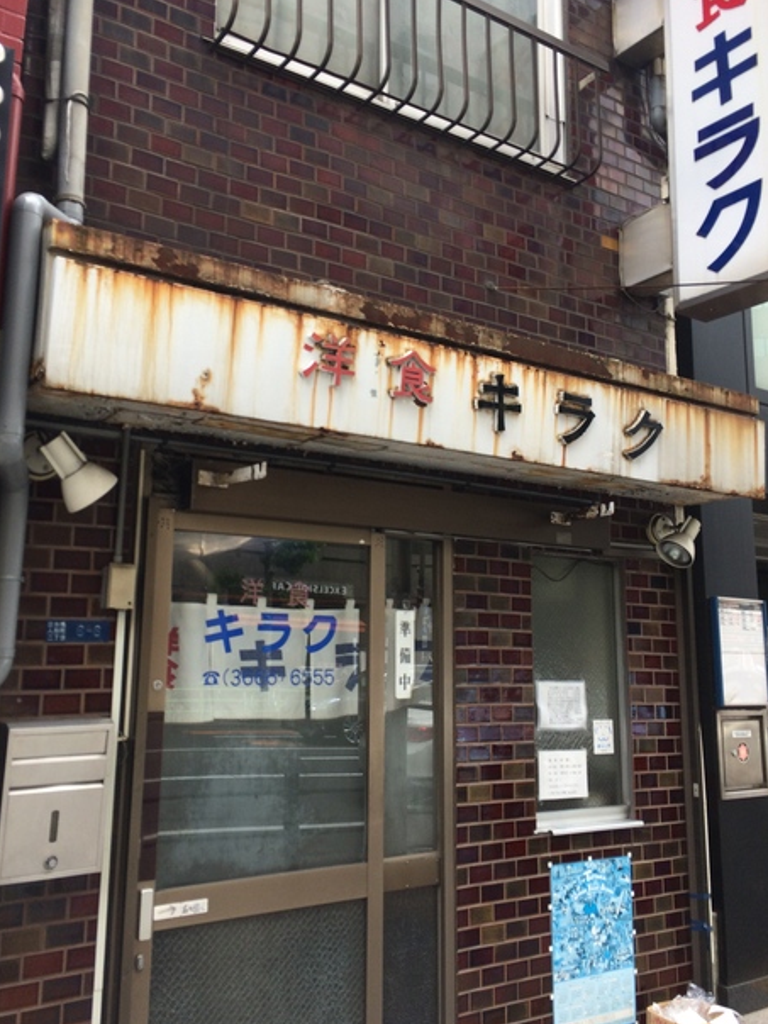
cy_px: 493
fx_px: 947
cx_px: 361
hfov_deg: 44.1
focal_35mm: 32
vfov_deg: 56.8
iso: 32
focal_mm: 4.15
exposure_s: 1/419
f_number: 2.2
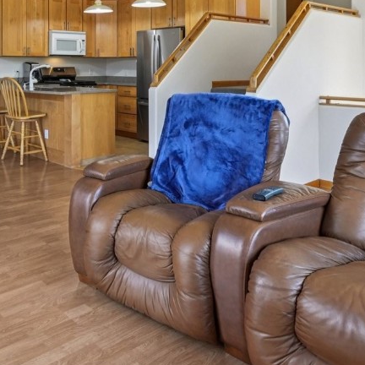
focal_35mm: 34
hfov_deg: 43.6
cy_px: 64
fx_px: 406
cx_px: 26
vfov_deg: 45.6
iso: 800
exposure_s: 1/13
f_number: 8
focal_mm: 10
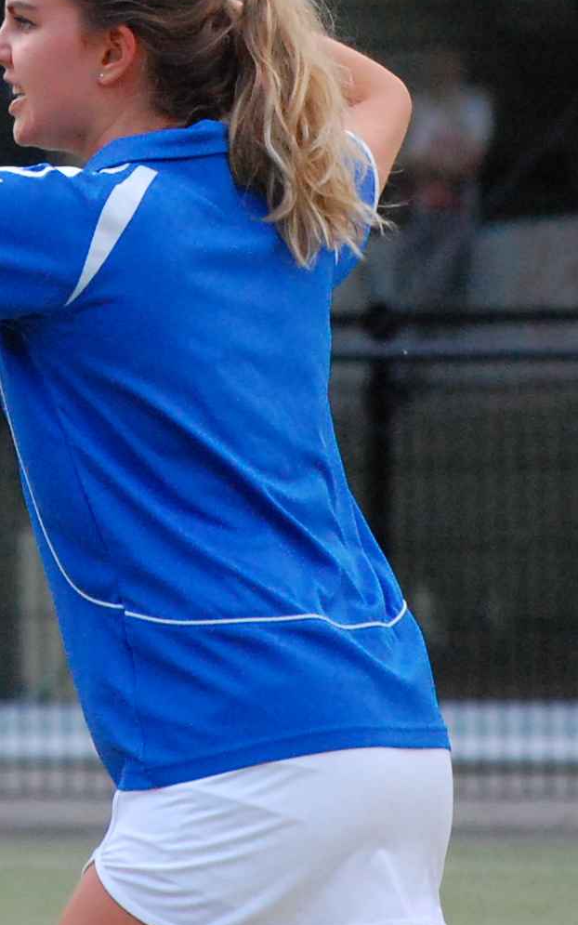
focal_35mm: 424
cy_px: 347
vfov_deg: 5.0
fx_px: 10688
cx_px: -372
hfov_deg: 3.1
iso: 1600
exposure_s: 1/640
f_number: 5
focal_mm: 125
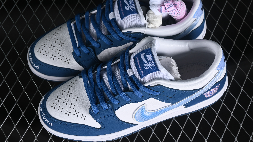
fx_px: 530
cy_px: 62
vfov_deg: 15.3
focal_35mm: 79
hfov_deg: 26.9
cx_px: 127
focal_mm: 50
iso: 160
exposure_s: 1/60
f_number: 7.1
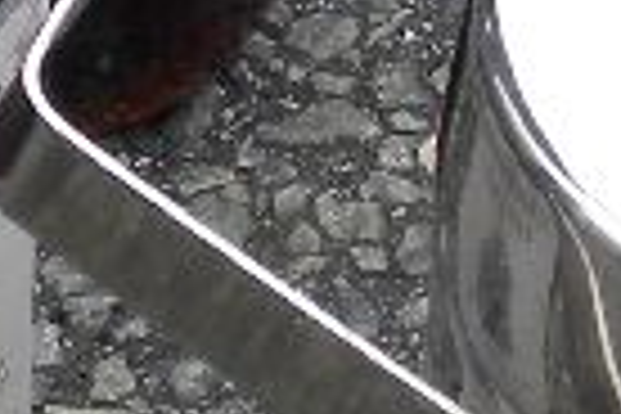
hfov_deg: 2.5
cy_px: -266
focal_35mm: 810
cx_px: 536
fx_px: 13971
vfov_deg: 1.7
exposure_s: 1/72.4
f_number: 4
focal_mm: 18.8
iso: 89
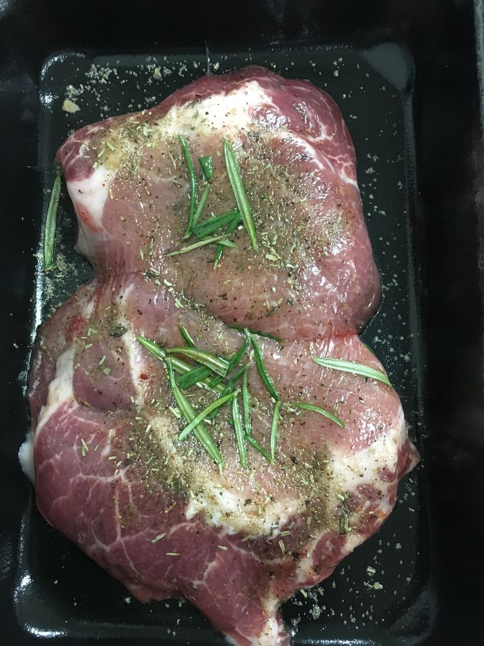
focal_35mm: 29
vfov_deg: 61.7
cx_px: 242
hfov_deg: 48.2
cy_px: 323
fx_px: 541
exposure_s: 1/17
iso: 250
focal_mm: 4.15
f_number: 2.2
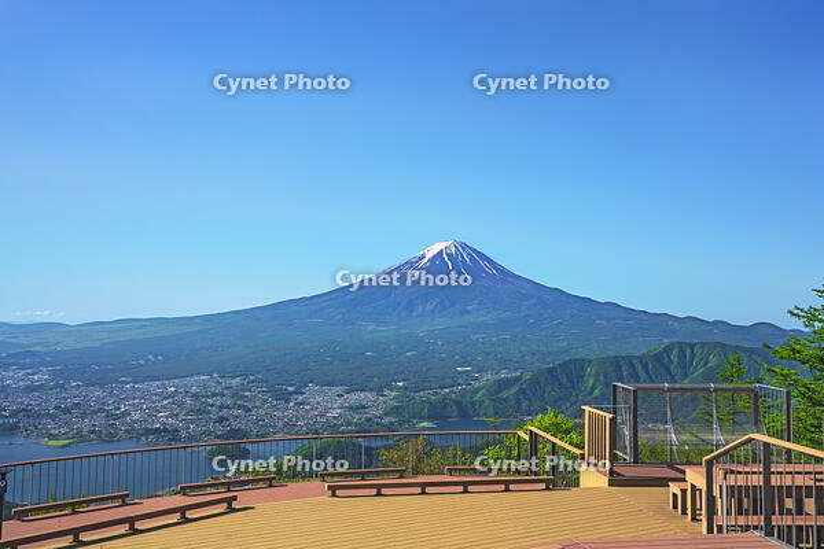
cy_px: 274
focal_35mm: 30
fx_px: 687
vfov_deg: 43.6
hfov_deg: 61.9
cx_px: 412
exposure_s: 1/45
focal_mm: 30
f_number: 13
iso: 100
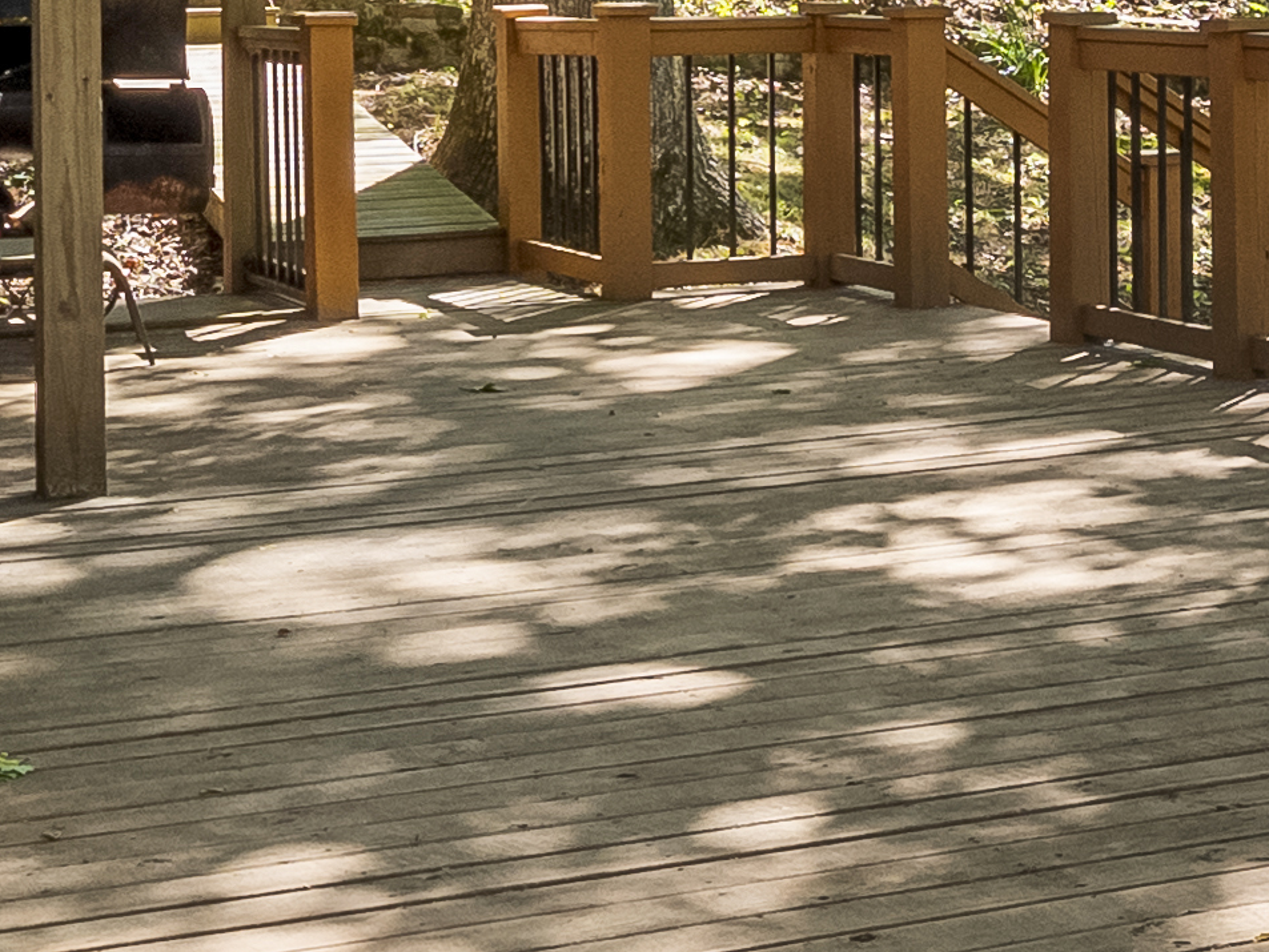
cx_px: 1019
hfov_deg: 22.2
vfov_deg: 16.9
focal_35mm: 87
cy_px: 213
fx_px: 3190
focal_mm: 8
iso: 200
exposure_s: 1/100
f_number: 5.6
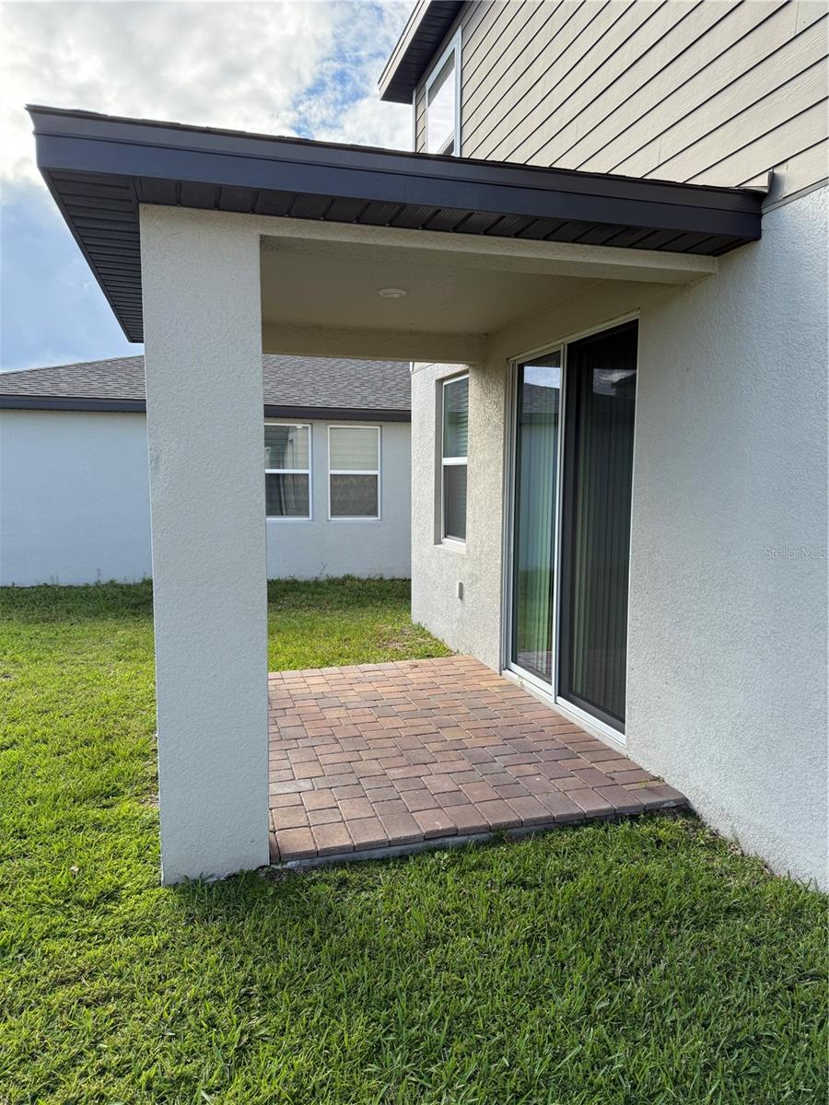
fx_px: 766
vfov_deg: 71.6
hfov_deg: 56.8
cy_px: 552
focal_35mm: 24
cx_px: 414
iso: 100
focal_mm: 6.76
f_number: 1.78
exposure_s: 1/1949
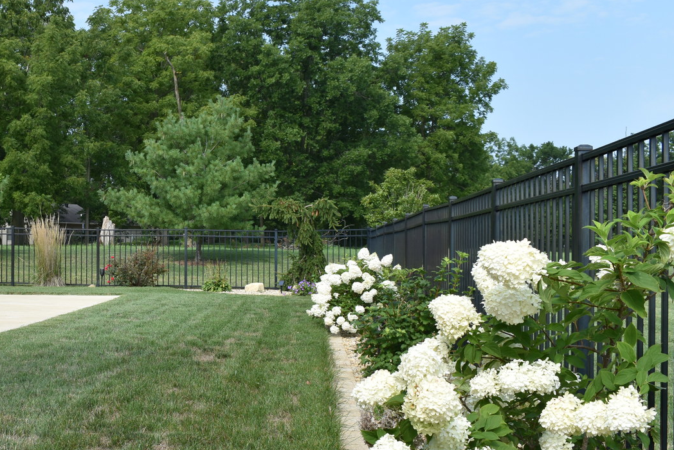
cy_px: 252
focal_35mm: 51
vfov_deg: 26.5
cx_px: 159
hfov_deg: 37.8
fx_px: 955
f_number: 8
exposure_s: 1/250
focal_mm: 22
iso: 180
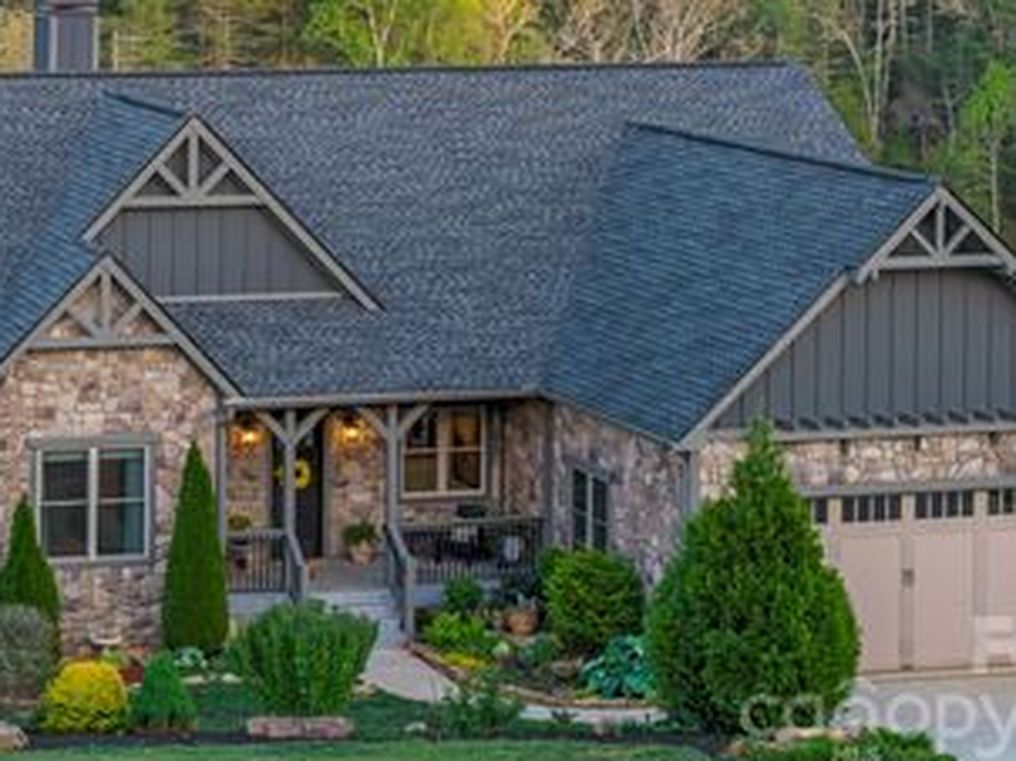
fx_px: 3402
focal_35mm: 116
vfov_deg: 12.7
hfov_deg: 17.0
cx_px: 394
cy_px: 146
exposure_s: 1/50
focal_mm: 19.35
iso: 200
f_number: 2.8
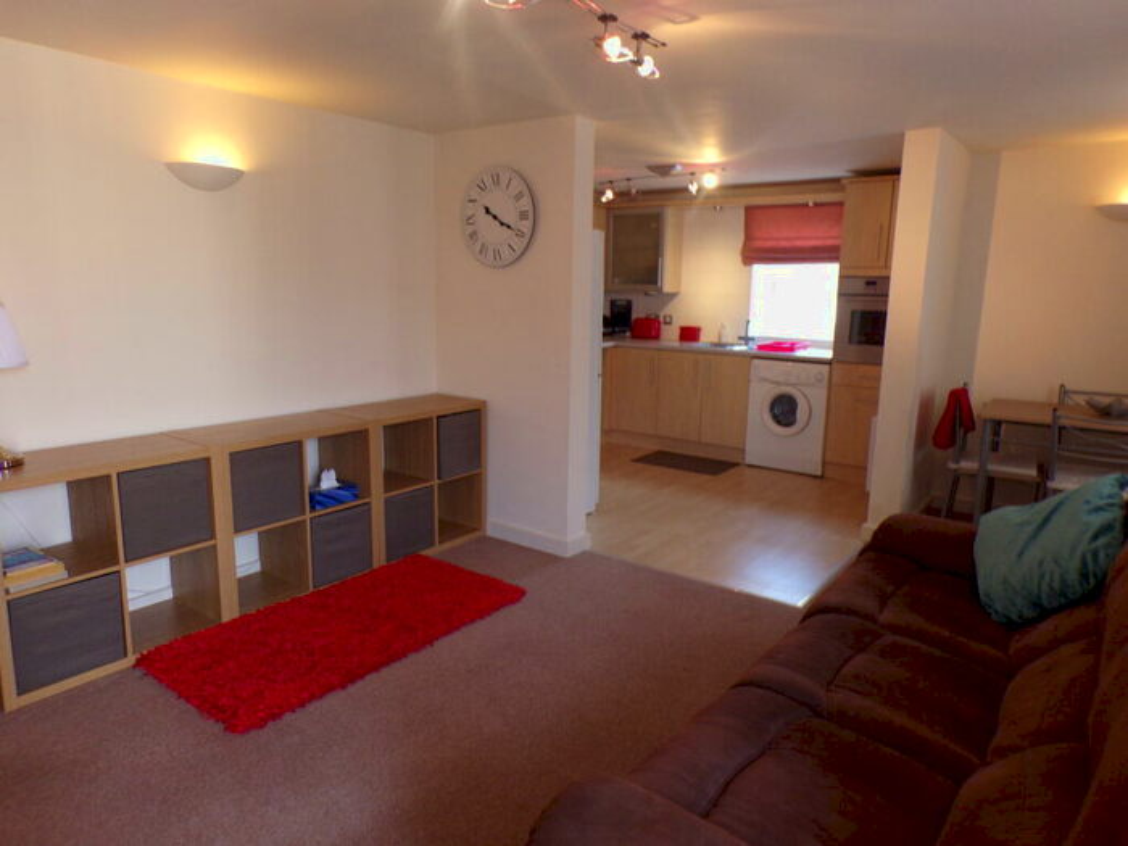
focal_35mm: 24
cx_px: 564
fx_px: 782
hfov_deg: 71.6
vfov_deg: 56.8
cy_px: 423
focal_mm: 4.3
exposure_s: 1/34
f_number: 3
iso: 142
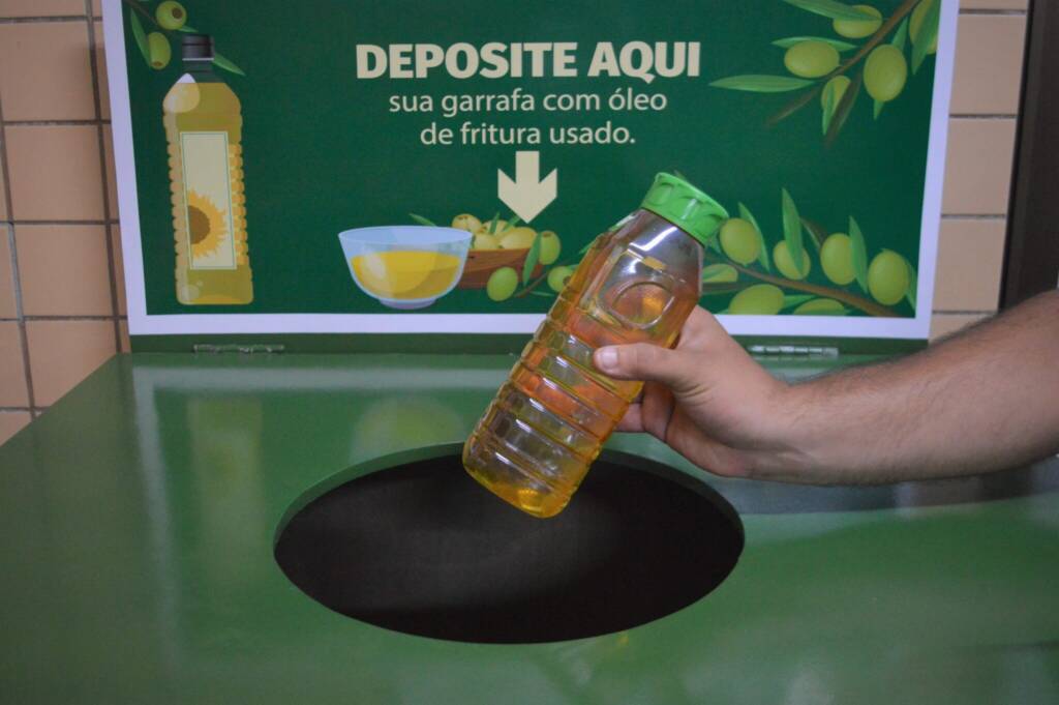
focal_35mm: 36
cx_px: 530
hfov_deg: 53.2
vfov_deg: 36.8
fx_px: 1058
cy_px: 352
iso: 3200
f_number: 4
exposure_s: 1/60
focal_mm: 24
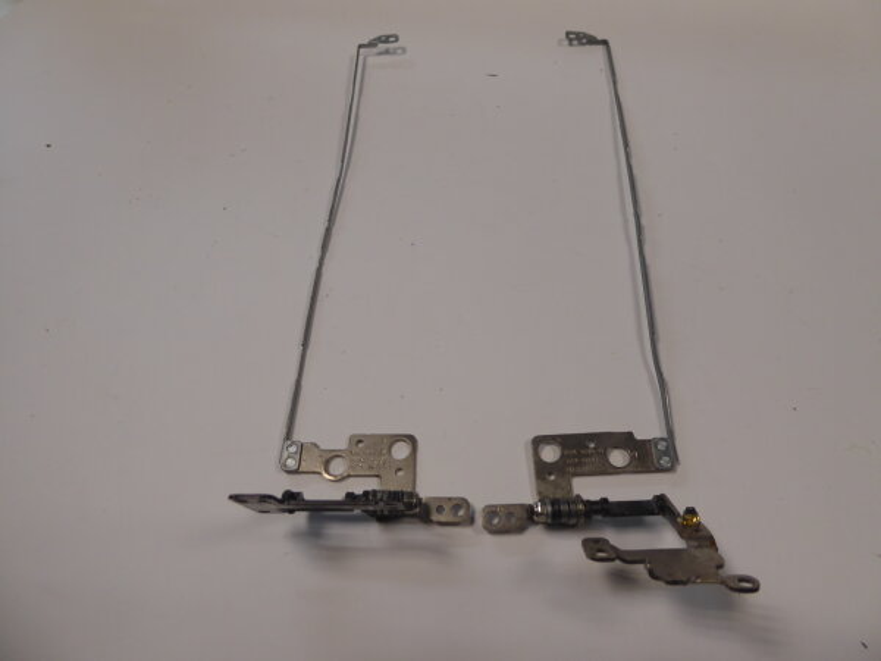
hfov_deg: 69.4
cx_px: 440
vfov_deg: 54.9
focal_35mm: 25
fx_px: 636
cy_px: 330
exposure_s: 1/60
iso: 125
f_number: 3.3
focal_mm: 4.3
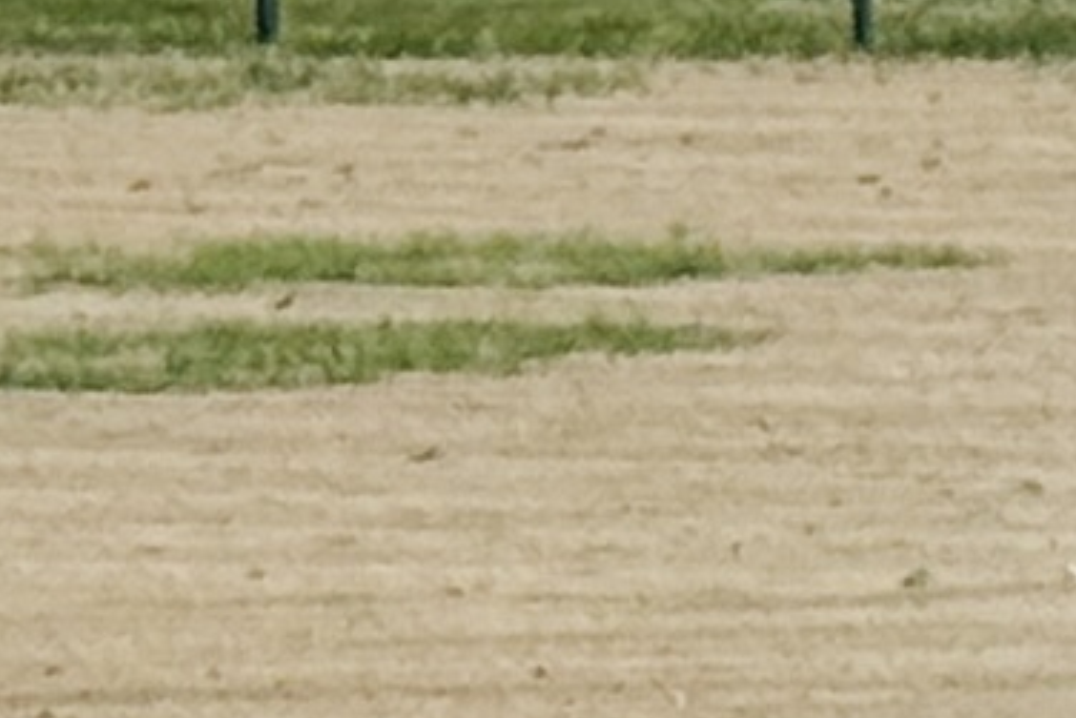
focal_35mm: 221
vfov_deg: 6.2
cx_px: 1545
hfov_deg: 9.1
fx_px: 6608
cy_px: 292
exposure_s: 1/4878
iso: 64
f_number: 1.78
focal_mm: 6.76
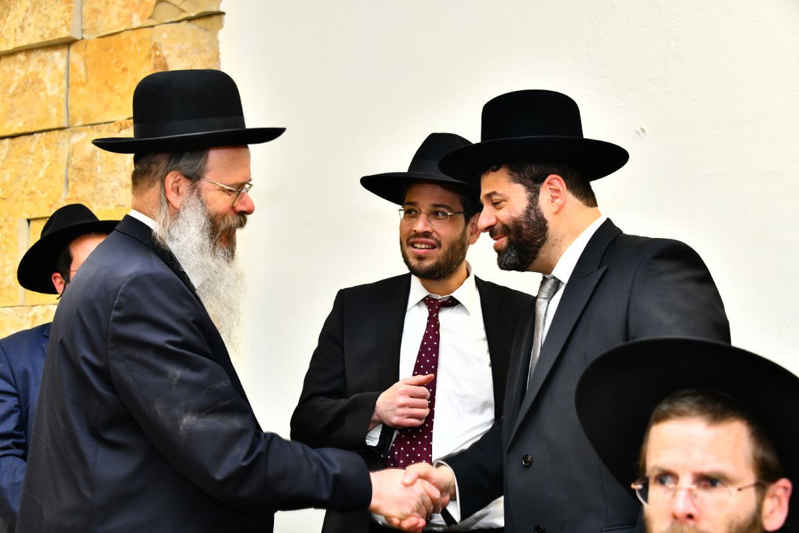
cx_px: 400
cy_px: 266
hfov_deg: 41.1
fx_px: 1065
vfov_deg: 28.1
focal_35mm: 48
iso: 2000
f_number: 5.6
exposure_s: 1/125
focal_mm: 48
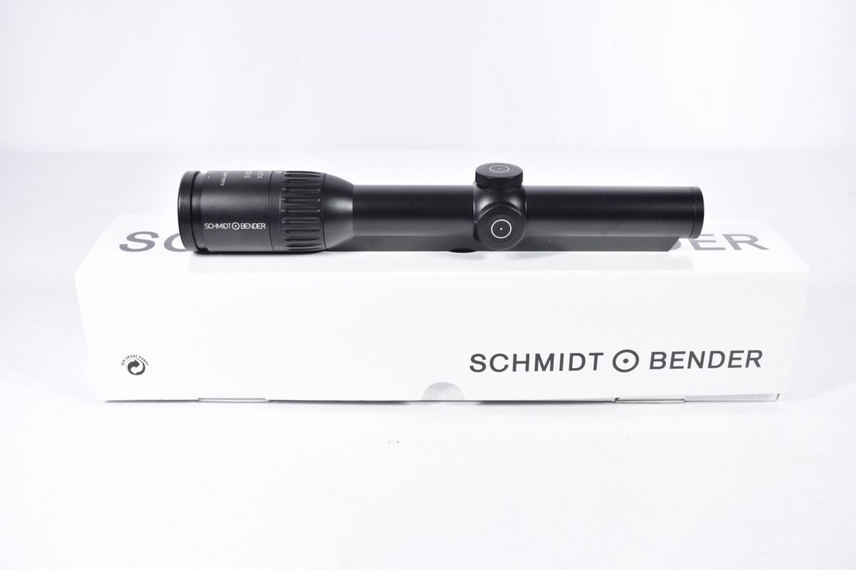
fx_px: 892
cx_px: 428
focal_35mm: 38
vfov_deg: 35.5
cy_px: 285
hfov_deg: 51.3
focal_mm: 25
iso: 640
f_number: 5
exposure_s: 1/40
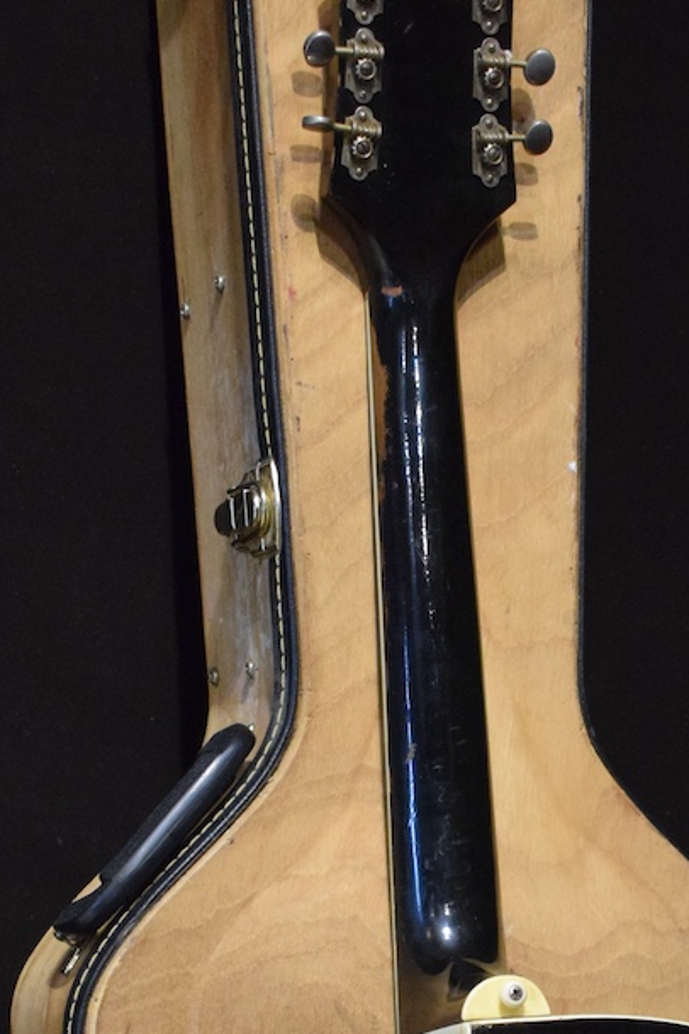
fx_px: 2756
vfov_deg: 20.6
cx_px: 484
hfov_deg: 14.2
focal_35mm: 96
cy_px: 1032
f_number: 4
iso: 2800
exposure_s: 1/30
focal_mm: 26
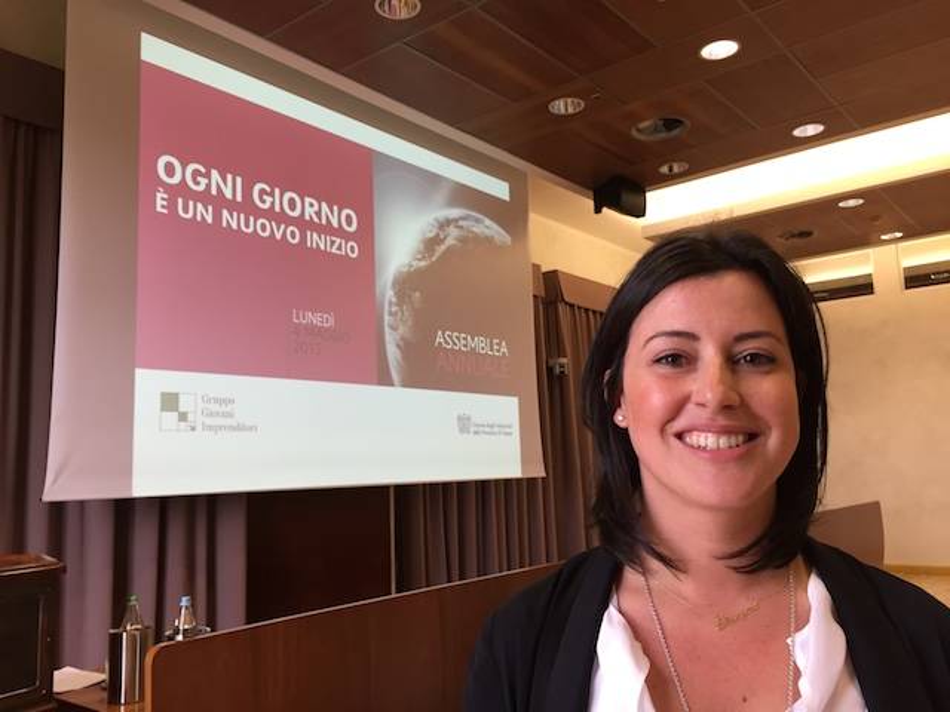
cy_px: 356
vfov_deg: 48.2
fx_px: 796
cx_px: 475
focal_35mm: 29
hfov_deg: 61.7
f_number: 2.2
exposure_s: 1/30
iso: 125
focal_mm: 4.15
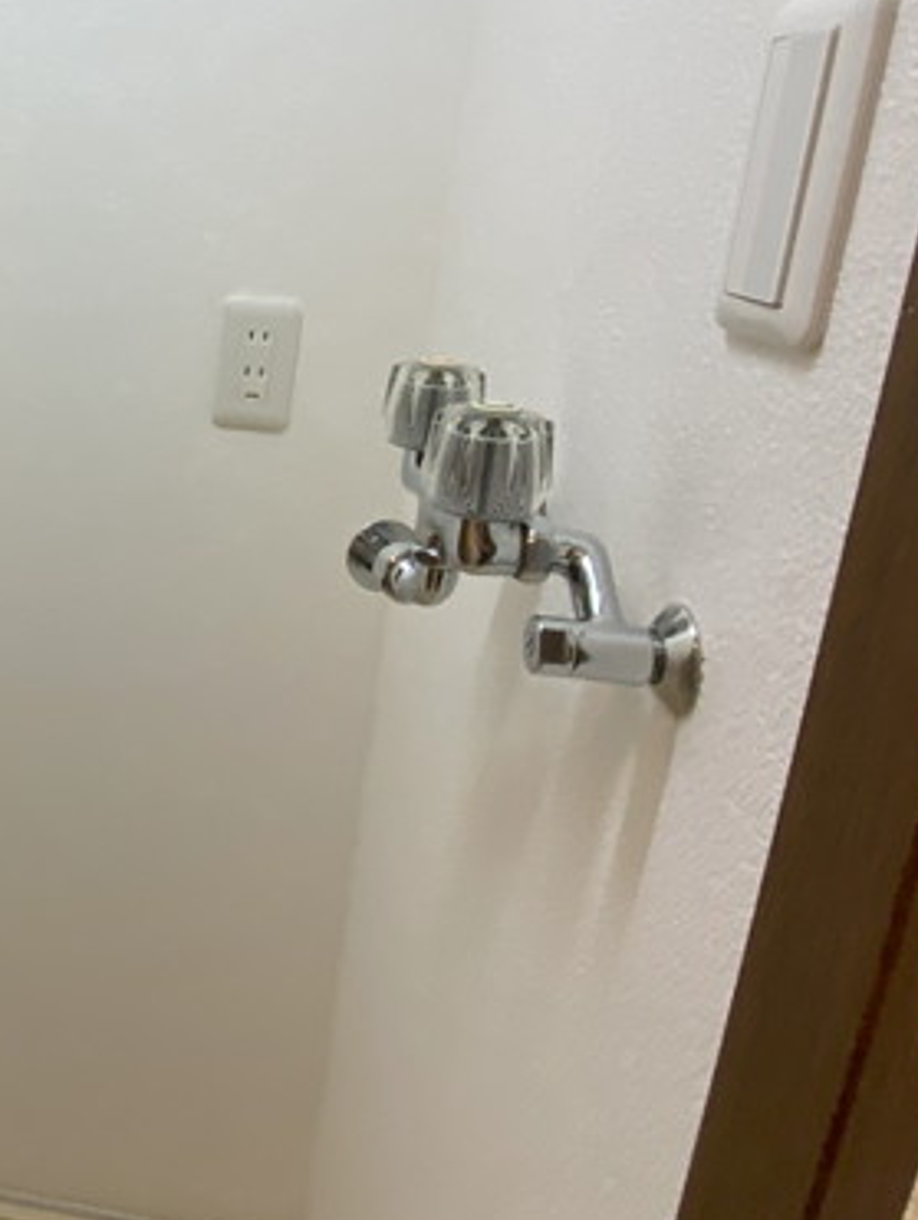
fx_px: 988
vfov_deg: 62.4
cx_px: 7
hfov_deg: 43.1
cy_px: 451
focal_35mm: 28
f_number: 2.4
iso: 250
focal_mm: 1.54
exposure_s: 1/100
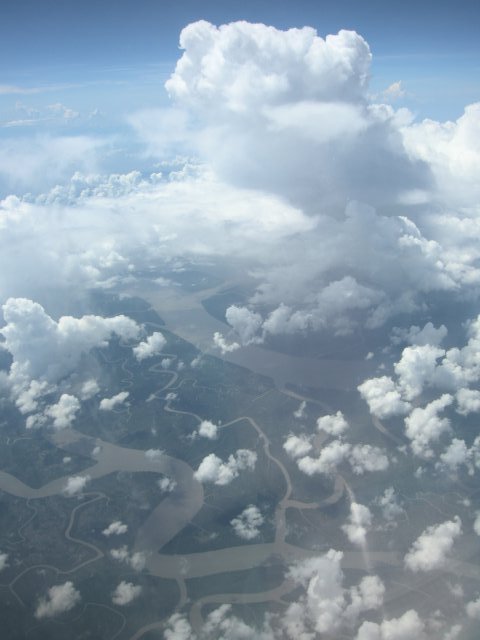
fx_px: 666
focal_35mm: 36
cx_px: 240
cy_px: 320
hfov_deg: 39.7
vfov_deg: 51.4
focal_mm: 7.5
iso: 64
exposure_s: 1/319
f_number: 6.8
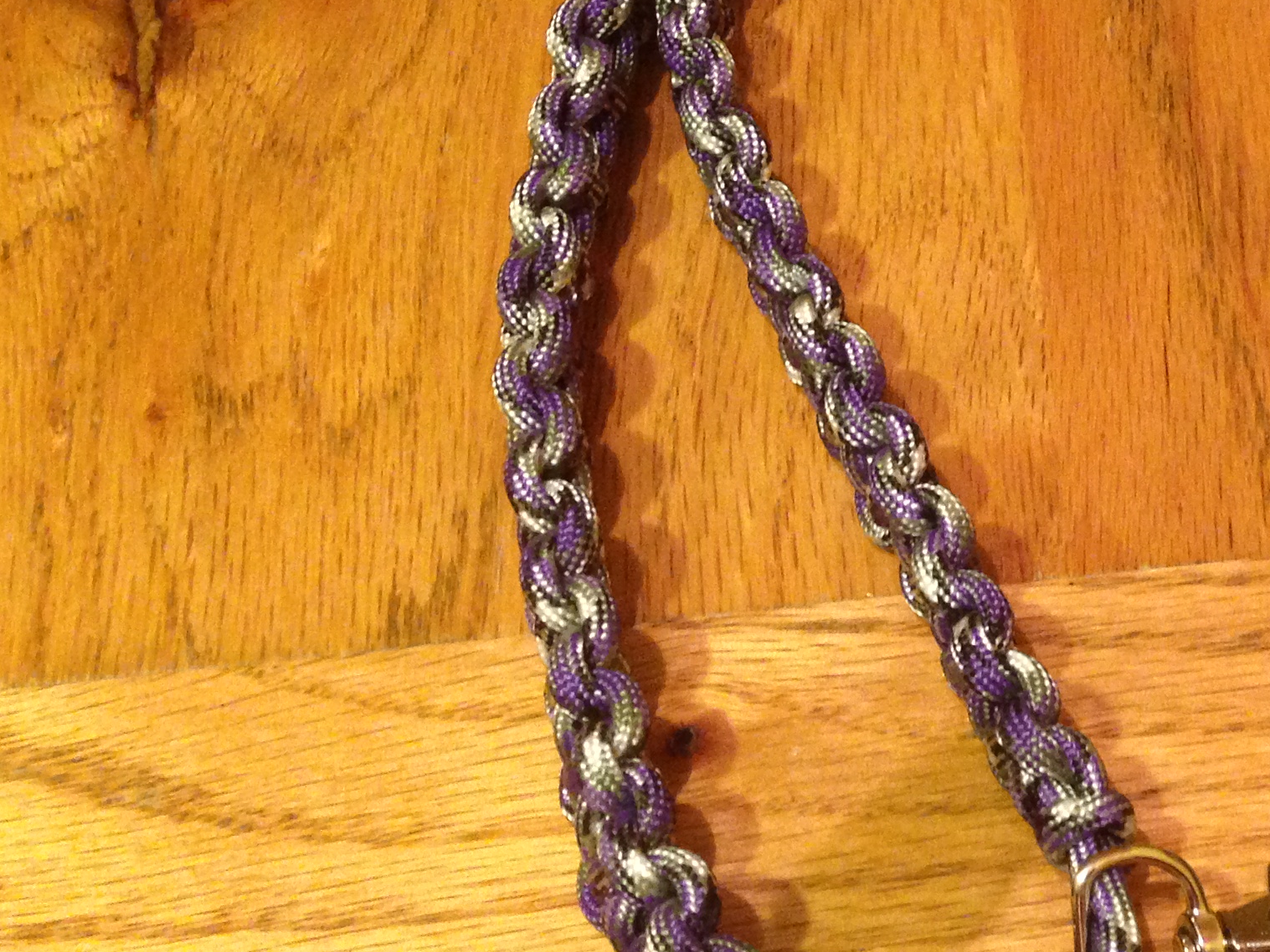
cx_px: 1285
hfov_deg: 25.9
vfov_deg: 20.7
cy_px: 469
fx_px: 2605
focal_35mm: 71
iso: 320
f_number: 2.4
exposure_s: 1/20
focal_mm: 4.12
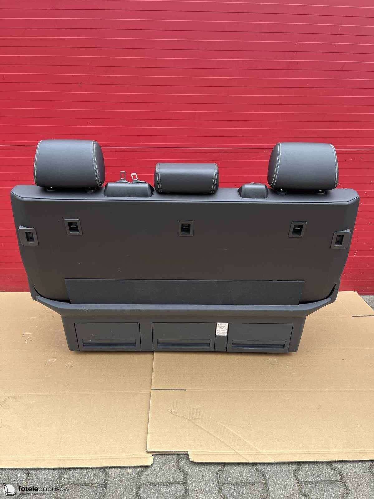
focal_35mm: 26
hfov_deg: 53.1
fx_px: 375
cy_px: 250
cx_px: 187
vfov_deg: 67.3
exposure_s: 1/145
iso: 32
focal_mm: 5.1
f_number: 1.6
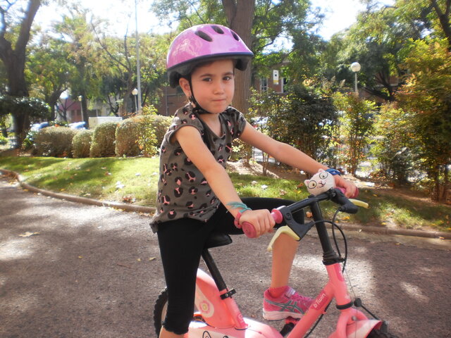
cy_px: 169
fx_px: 469
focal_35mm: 36
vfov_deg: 39.7
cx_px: 226
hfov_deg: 51.4
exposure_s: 1/200
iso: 100
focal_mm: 6.3
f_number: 3.1
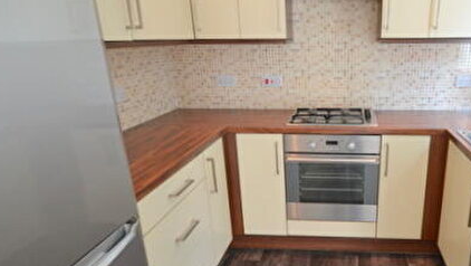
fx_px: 325
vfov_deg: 44.2
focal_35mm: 26
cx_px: 340
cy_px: 160
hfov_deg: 68.2
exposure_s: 1/60
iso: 640
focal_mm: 10
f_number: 4
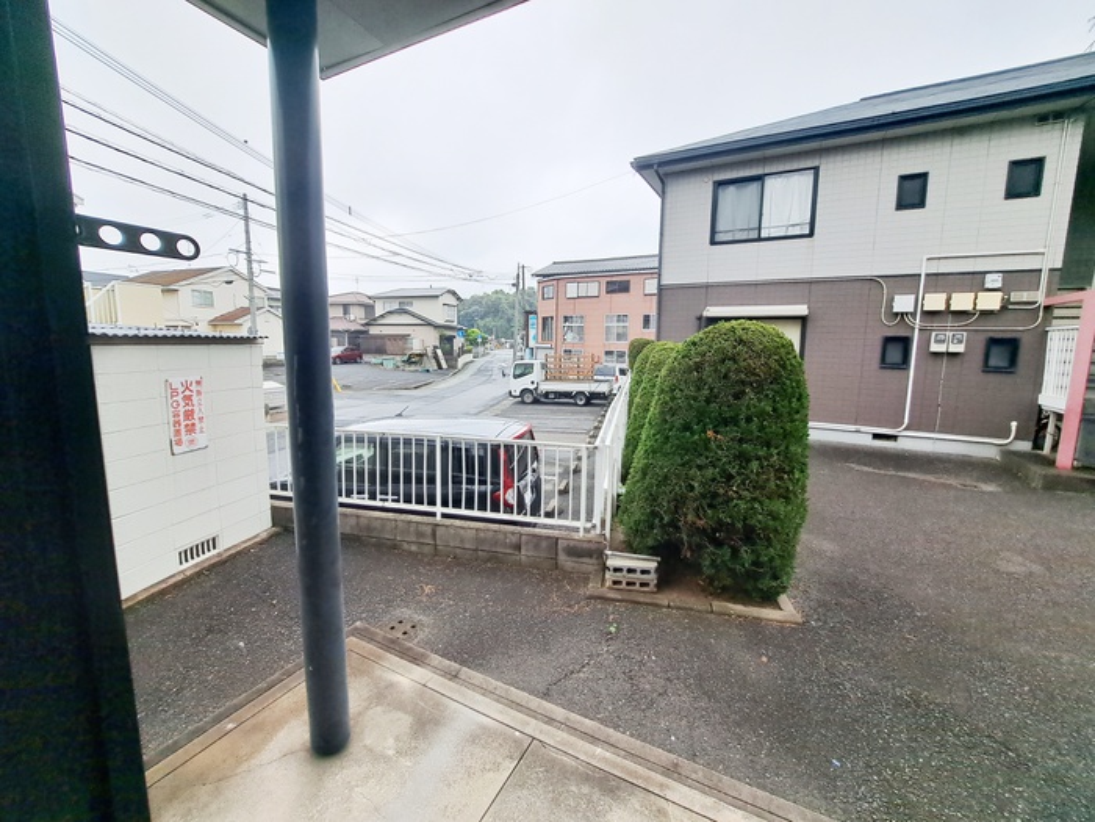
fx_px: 411
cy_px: 411
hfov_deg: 106.2
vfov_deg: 89.9
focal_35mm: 13
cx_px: 548
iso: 50
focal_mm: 1.74
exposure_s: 1/612
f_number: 2.2
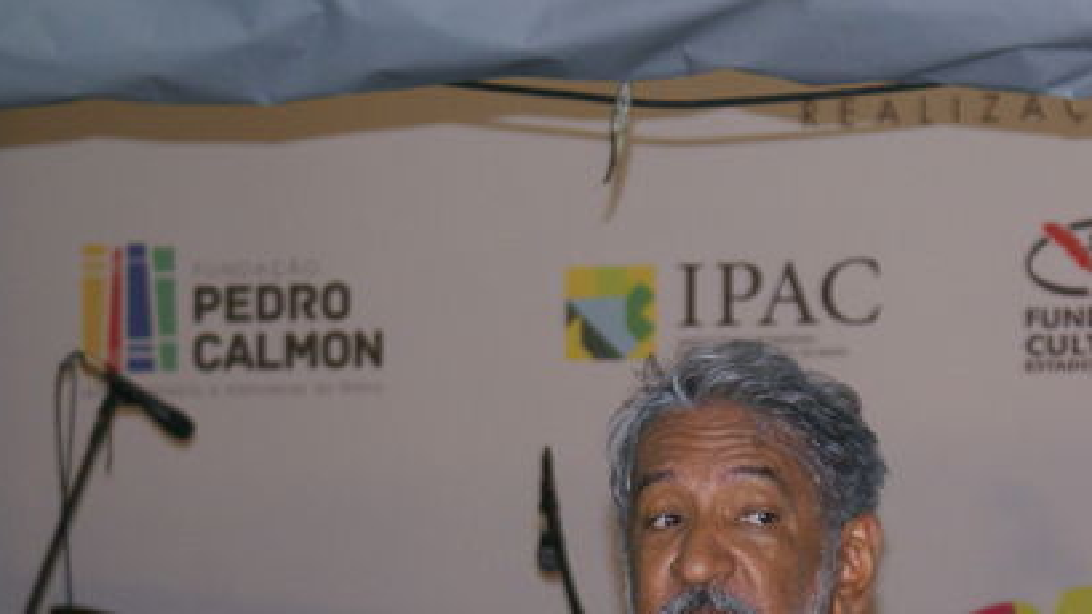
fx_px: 5704
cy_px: 626
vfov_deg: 6.1
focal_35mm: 197
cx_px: 792
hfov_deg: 10.9
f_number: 5.6
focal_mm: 70
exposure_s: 1/125
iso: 400
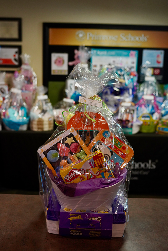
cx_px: 84
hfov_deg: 37.9
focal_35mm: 35
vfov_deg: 54.4
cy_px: 126
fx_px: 245
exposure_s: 1/160
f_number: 2
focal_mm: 35
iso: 1600
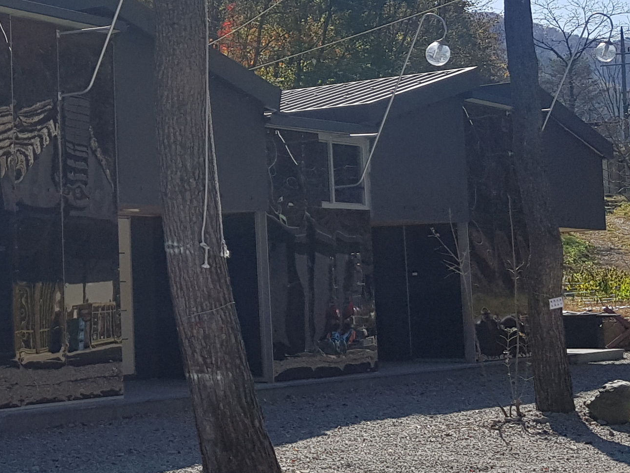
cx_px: 20
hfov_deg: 23.3
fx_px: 1474
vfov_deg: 18.1
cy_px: 136
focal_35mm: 81
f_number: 1.7
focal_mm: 4.2
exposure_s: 1/2832
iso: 40
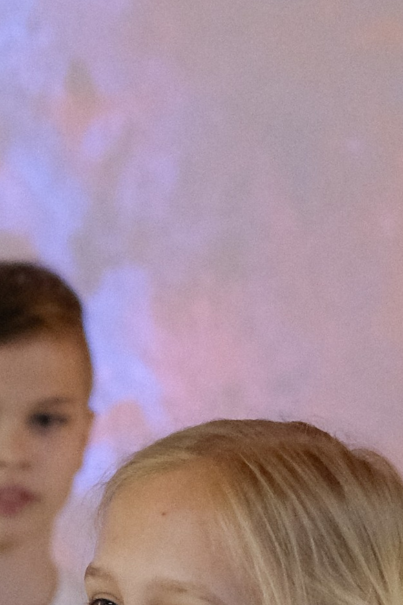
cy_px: 1031
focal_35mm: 232
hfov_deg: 5.9
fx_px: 3894
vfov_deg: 8.6
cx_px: -167
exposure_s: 1/320
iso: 1600
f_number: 1.4
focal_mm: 35
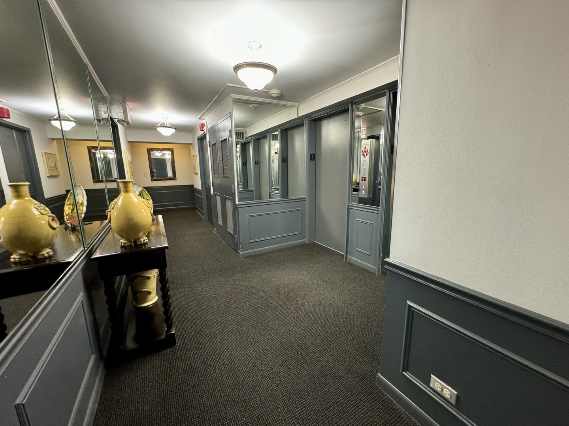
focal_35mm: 14
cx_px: 284
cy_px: 213
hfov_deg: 102.1
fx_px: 230
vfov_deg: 85.7
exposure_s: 1/60
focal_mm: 2.22
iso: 800
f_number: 2.2
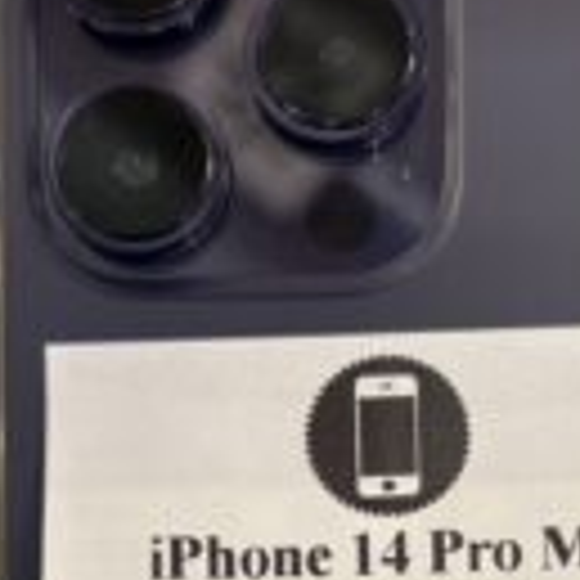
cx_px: 382
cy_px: 683
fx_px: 1346
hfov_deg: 24.2
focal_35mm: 71
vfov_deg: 22.5
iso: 125
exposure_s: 1/100
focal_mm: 5.7
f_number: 1.5
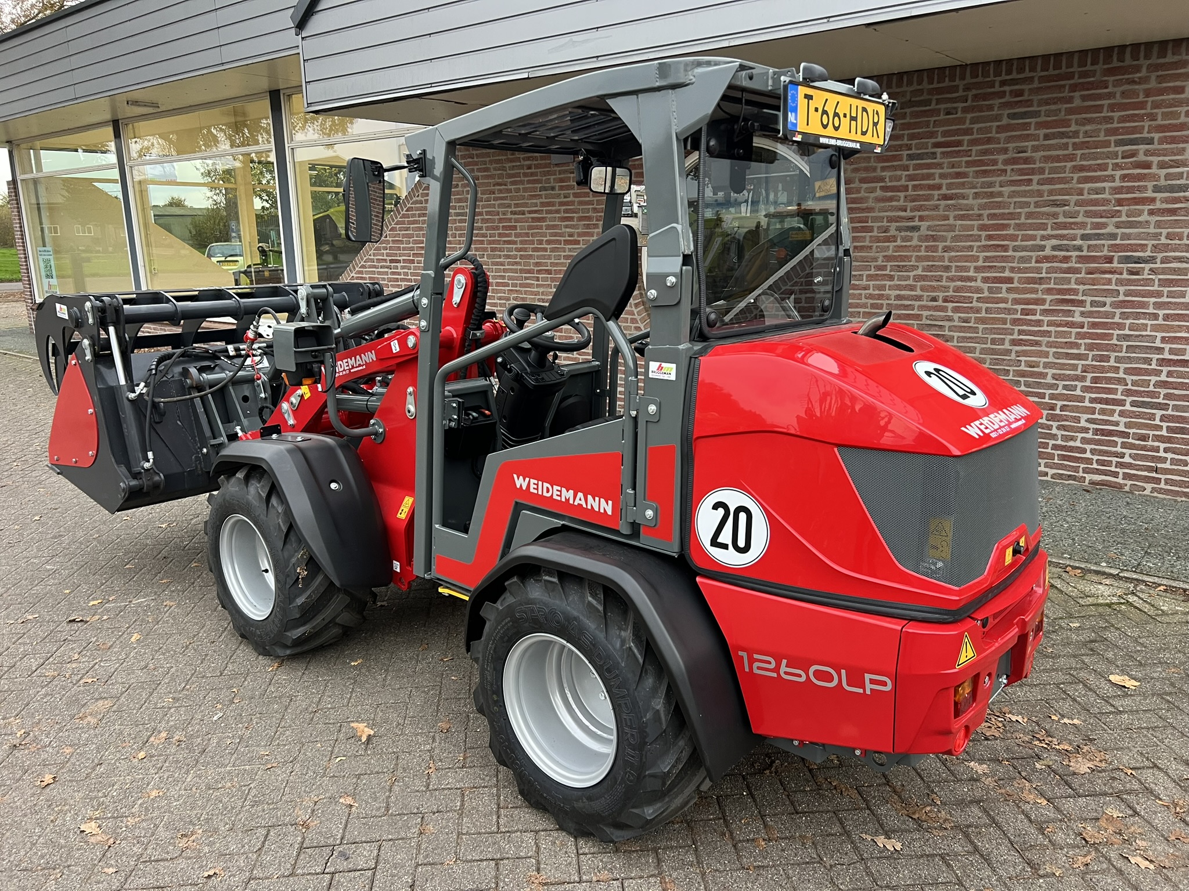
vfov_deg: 53.1
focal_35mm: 26
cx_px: 594
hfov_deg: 67.3
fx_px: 893
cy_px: 446
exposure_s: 1/93
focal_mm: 5.7
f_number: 1.5
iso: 125
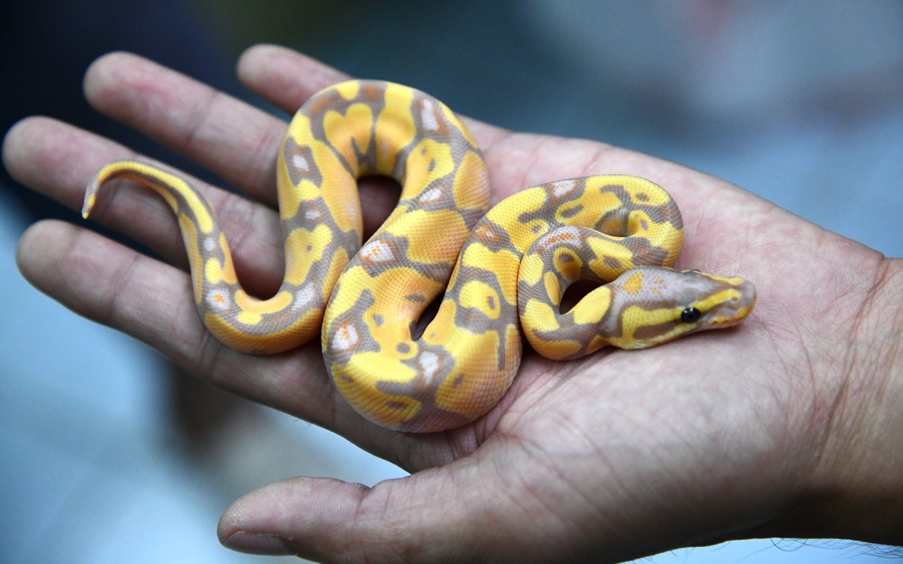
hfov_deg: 17.0
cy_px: 267
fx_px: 3027
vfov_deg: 10.6
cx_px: 450
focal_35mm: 123
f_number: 5.6
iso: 3200
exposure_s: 1/250
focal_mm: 120
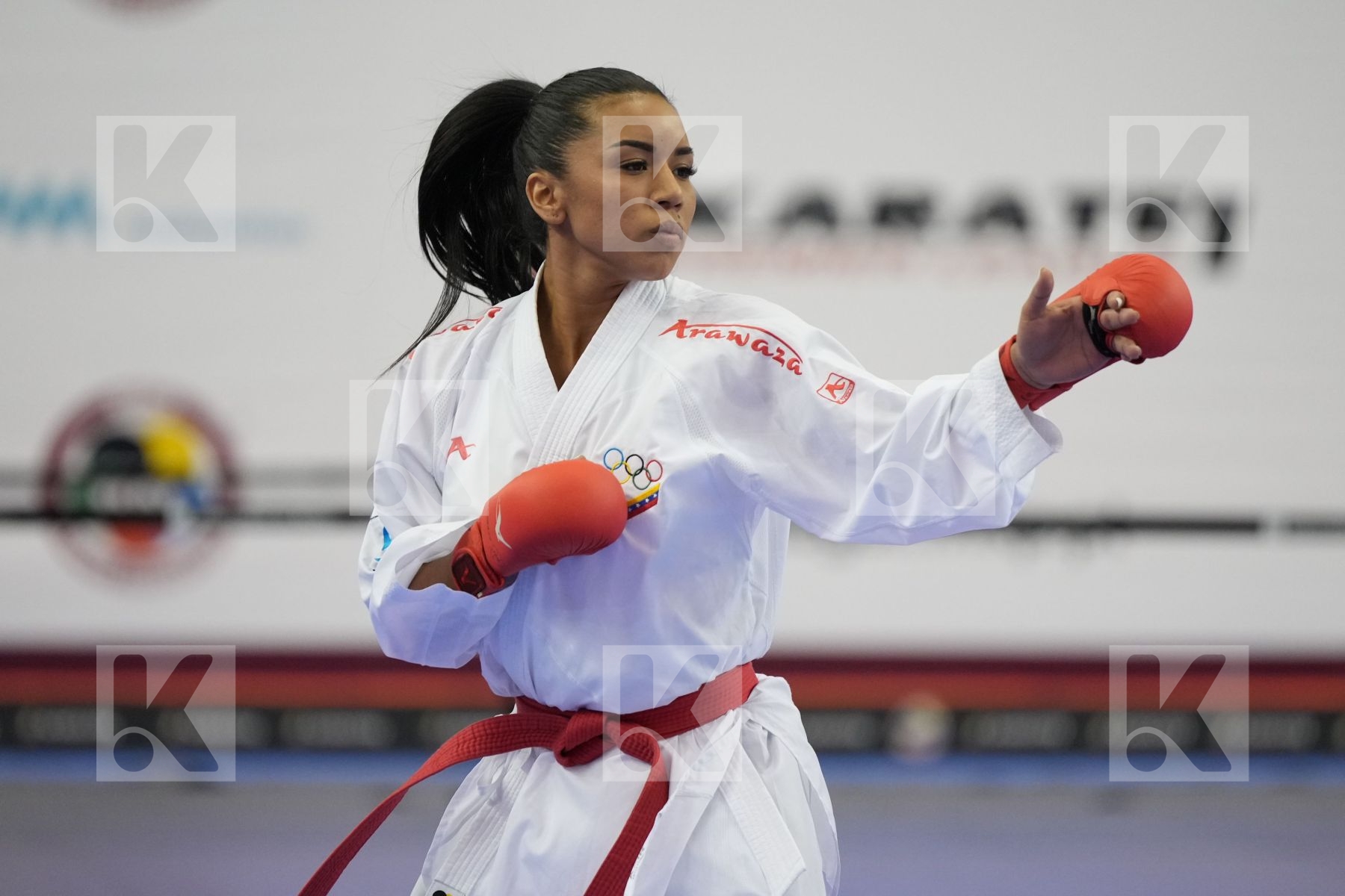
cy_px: 448
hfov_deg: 6.9
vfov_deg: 4.6
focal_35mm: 300
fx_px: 11207
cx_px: 672
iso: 2500
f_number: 2.8
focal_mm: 200
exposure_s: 1/1000
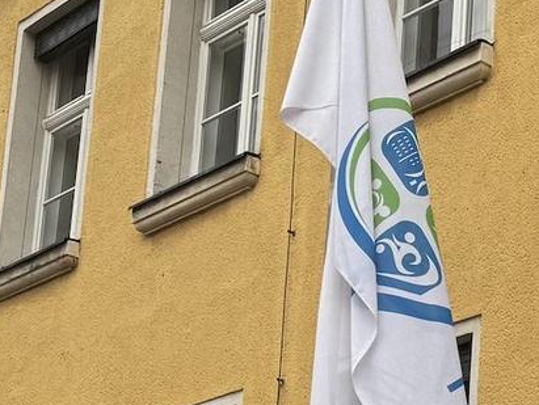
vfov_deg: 12.8
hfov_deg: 16.7
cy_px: 518
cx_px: 678
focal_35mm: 112
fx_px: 1745
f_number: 1.78
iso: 80
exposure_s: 1/1193
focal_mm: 6.76
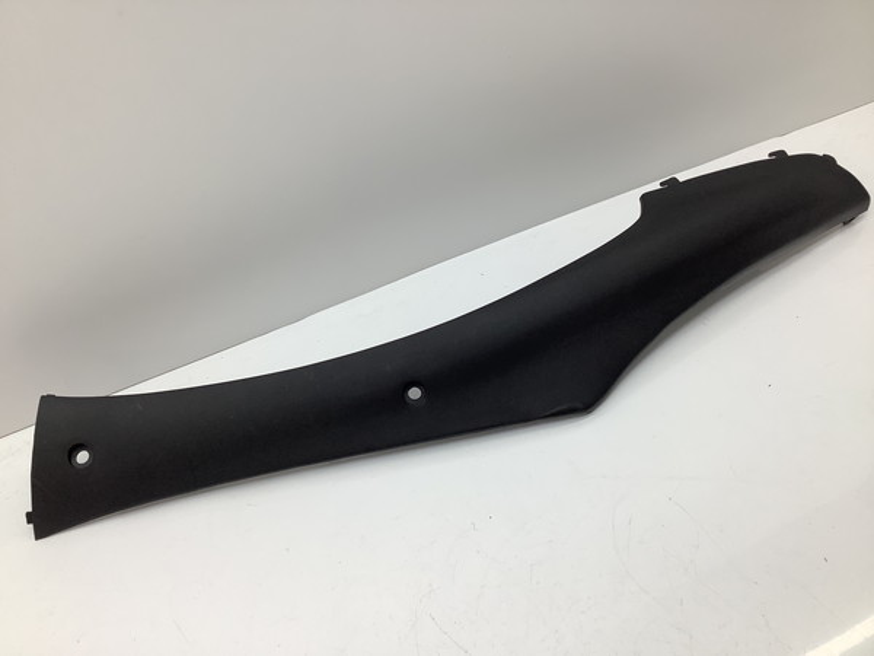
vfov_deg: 45.4
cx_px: 437
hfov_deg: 58.4
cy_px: 328
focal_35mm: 31
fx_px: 783
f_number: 2.4
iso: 40
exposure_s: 1/120
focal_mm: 3.3
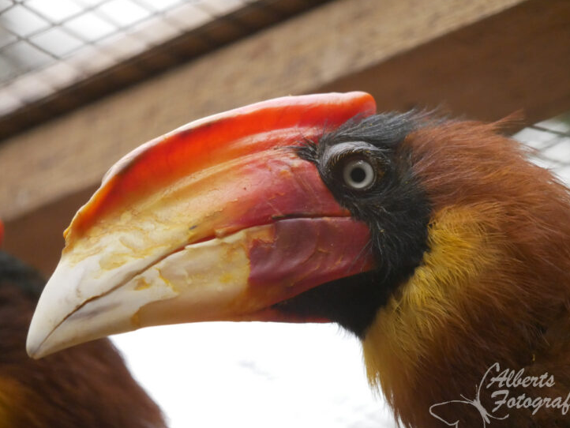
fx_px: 5996
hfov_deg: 5.4
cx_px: 296
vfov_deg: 4.1
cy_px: 223
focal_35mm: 364
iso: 2500
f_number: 4.7
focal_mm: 171
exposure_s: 1/400
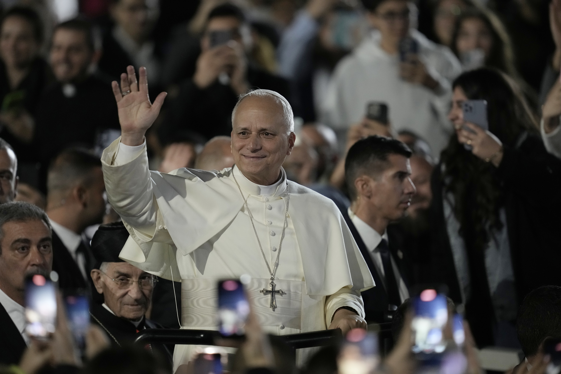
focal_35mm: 400
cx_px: 280
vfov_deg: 3.4
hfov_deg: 5.2
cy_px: 187
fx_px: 6233
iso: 3200
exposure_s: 1/160
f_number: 2.8
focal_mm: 400
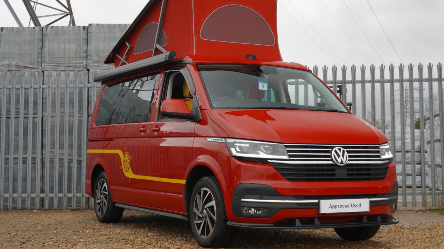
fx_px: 725
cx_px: 221
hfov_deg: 34.0
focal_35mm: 62
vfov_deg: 19.5
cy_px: 122
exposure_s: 1/200
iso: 160
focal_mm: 35
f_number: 5.6
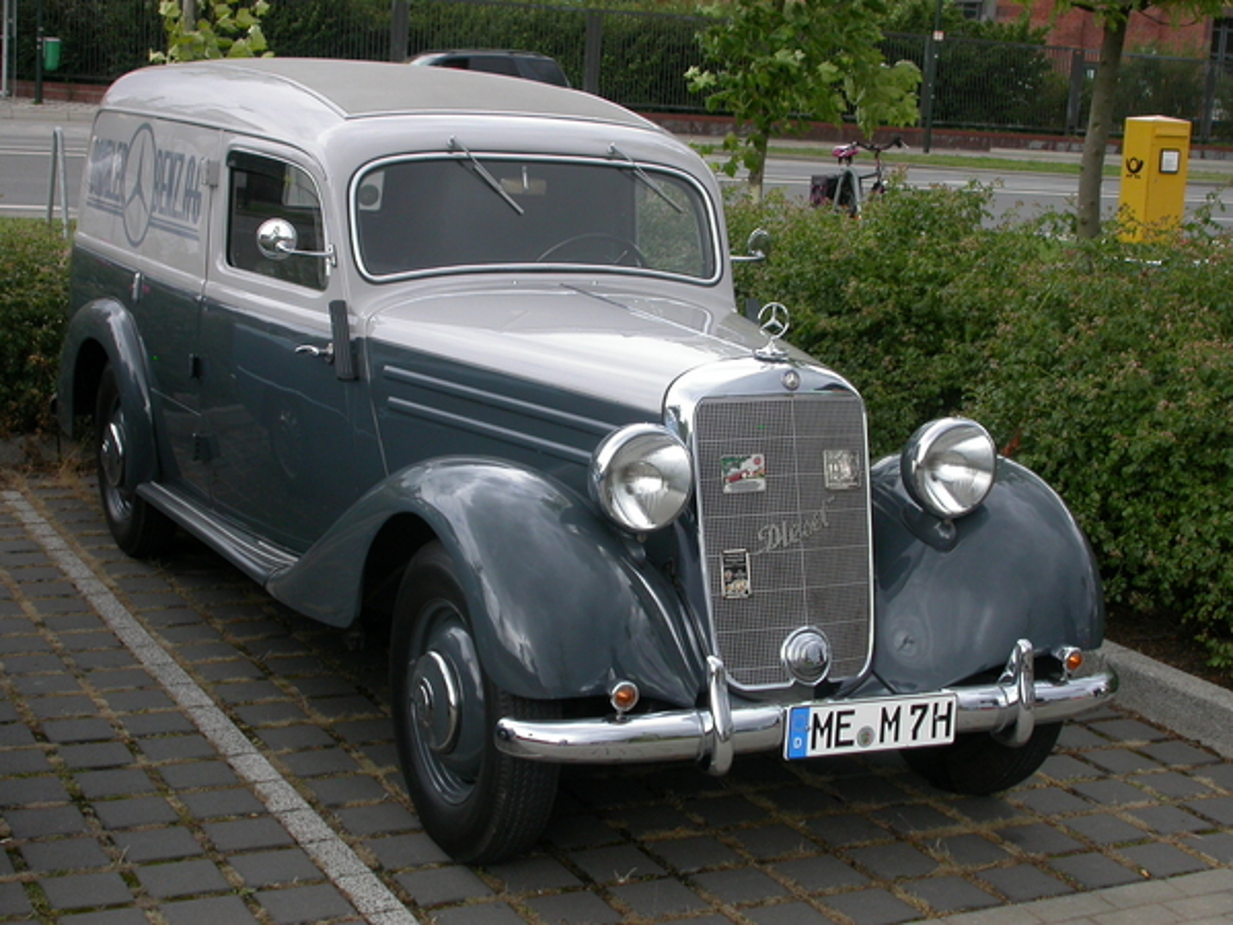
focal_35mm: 55
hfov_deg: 34.9
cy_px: 462
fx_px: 1959
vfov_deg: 26.6
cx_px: 616
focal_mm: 11.5
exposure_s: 1/208
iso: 100
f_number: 5.4
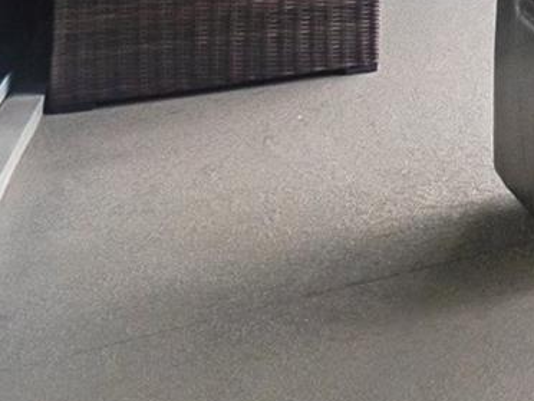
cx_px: 1125
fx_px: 956
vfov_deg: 20.1
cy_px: -214
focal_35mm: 62
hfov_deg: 17.9
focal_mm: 10
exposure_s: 1/250
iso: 100
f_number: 6.3
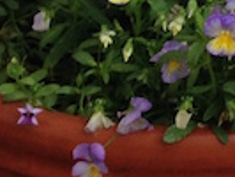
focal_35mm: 225
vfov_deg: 6.4
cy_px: -179
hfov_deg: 7.9
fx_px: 1529
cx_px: 623
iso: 50
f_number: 2.4
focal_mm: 4.12
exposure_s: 1/142
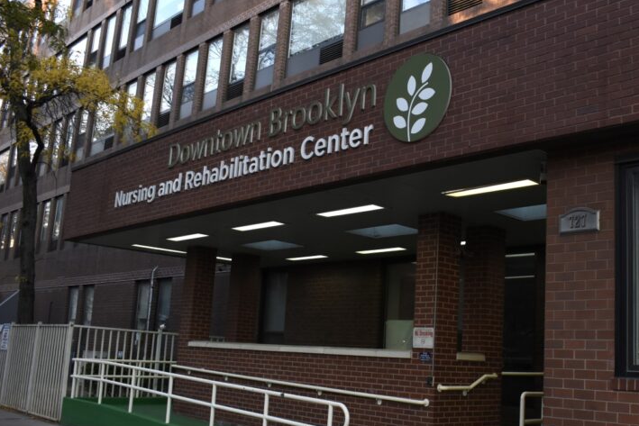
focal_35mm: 39
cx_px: 425
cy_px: 234
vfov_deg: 34.2
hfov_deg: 48.7
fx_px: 692
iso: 800
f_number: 5
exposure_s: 1/250
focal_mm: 18
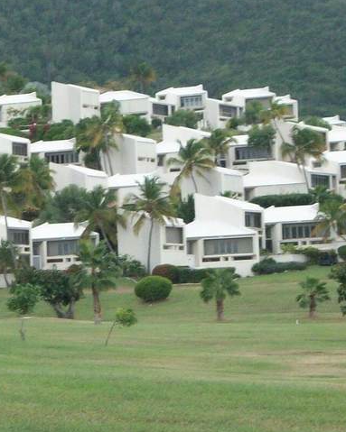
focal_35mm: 214
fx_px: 2740
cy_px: 197
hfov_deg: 7.2
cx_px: 65
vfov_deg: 9.0
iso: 160
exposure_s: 1/162
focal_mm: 13.7
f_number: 4.6
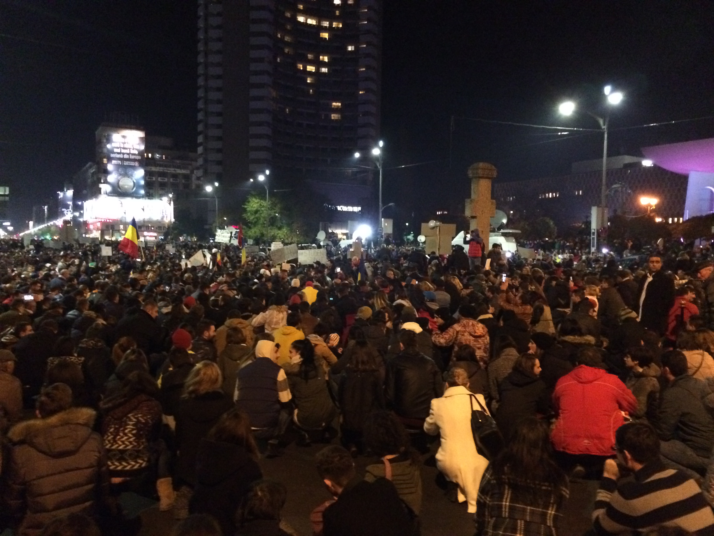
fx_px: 598
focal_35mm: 29
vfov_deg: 48.2
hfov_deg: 61.7
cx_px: 357
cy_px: 268
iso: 500
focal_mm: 4.15
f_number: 2.2
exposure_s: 1/17
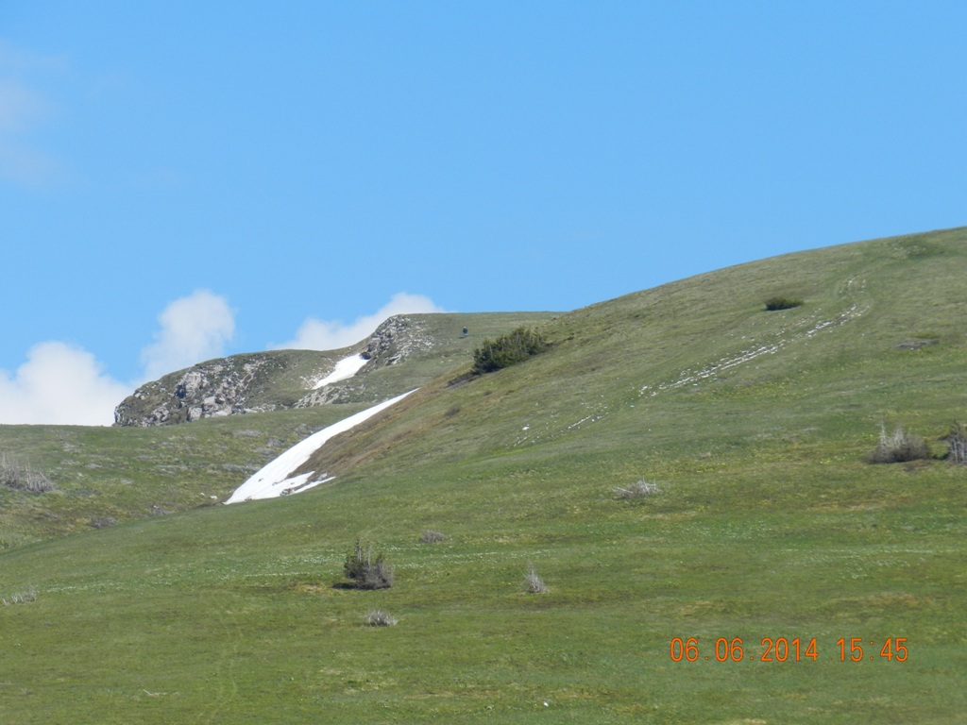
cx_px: 484
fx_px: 7989
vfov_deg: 5.2
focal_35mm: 286
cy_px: 362
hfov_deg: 6.9
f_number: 5.3
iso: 160
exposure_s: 1/1000
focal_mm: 50.8
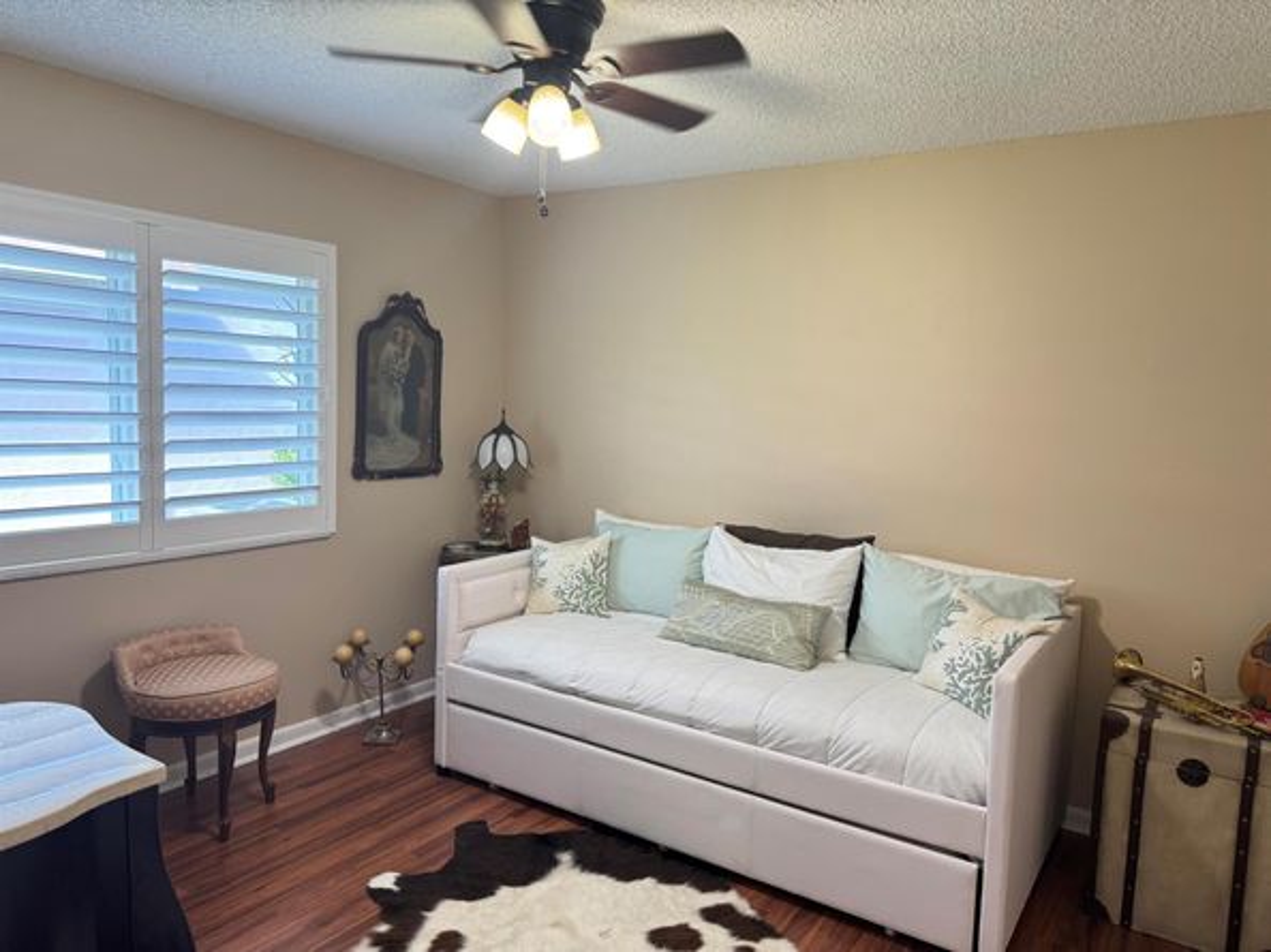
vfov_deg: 56.8
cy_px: 476
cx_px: 636
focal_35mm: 24
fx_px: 881
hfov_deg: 71.6
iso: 160
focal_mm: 6.76
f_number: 1.78
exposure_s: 1/60
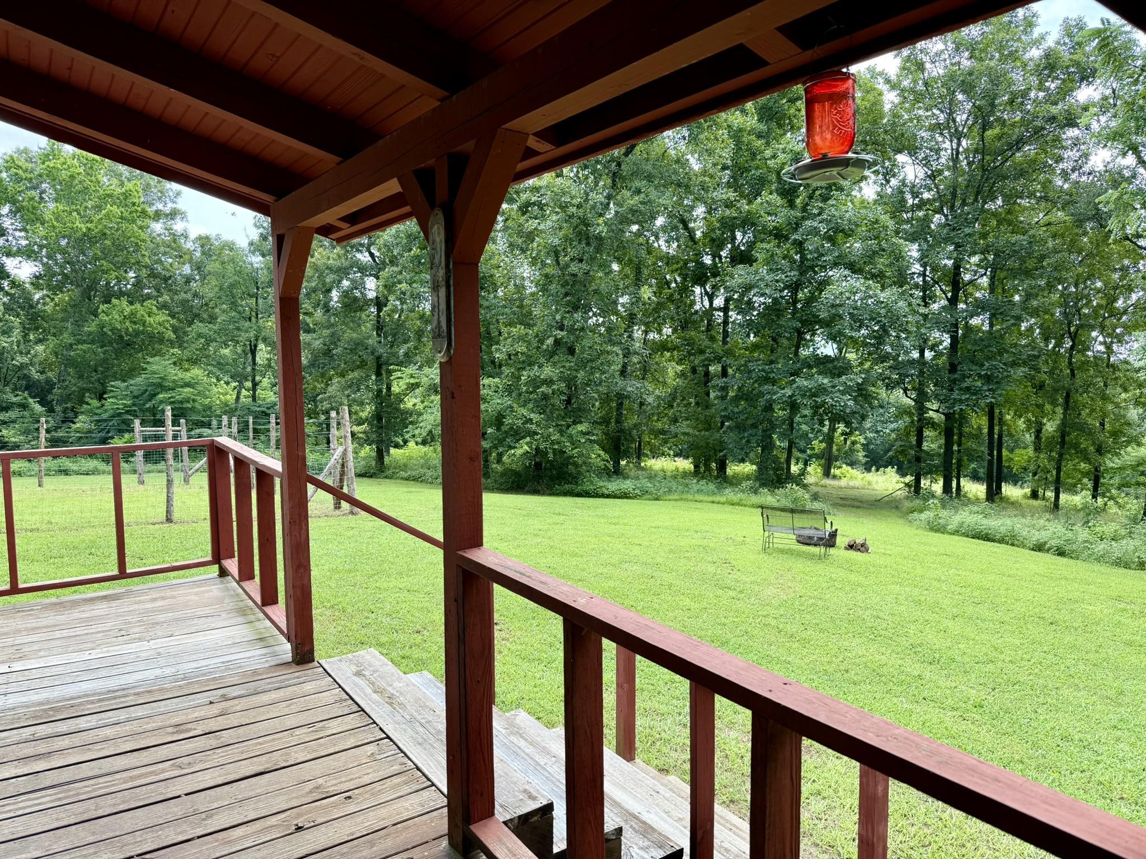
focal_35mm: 24
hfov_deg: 71.6
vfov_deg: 56.8
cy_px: 430
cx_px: 573
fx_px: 795
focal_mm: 6.76
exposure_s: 1/589
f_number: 1.78
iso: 80
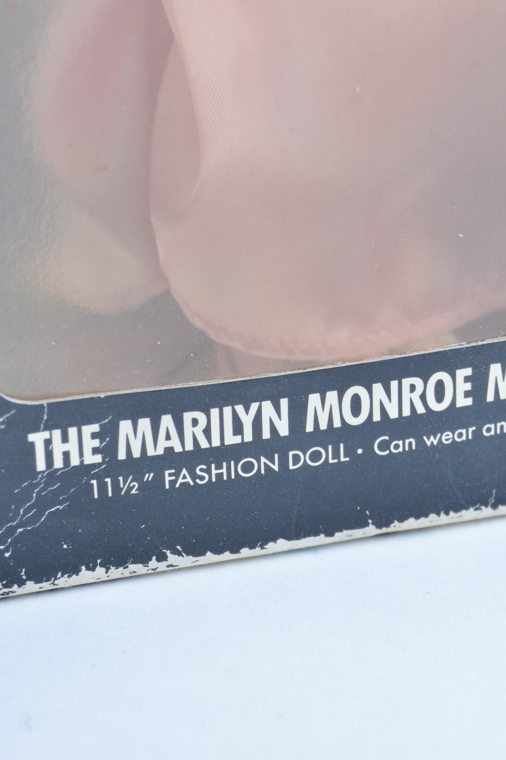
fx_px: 2630
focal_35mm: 125
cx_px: 416
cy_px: 378
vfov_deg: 16.4
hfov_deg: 10.9
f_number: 7.1
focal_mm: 55
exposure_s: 1/30
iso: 100
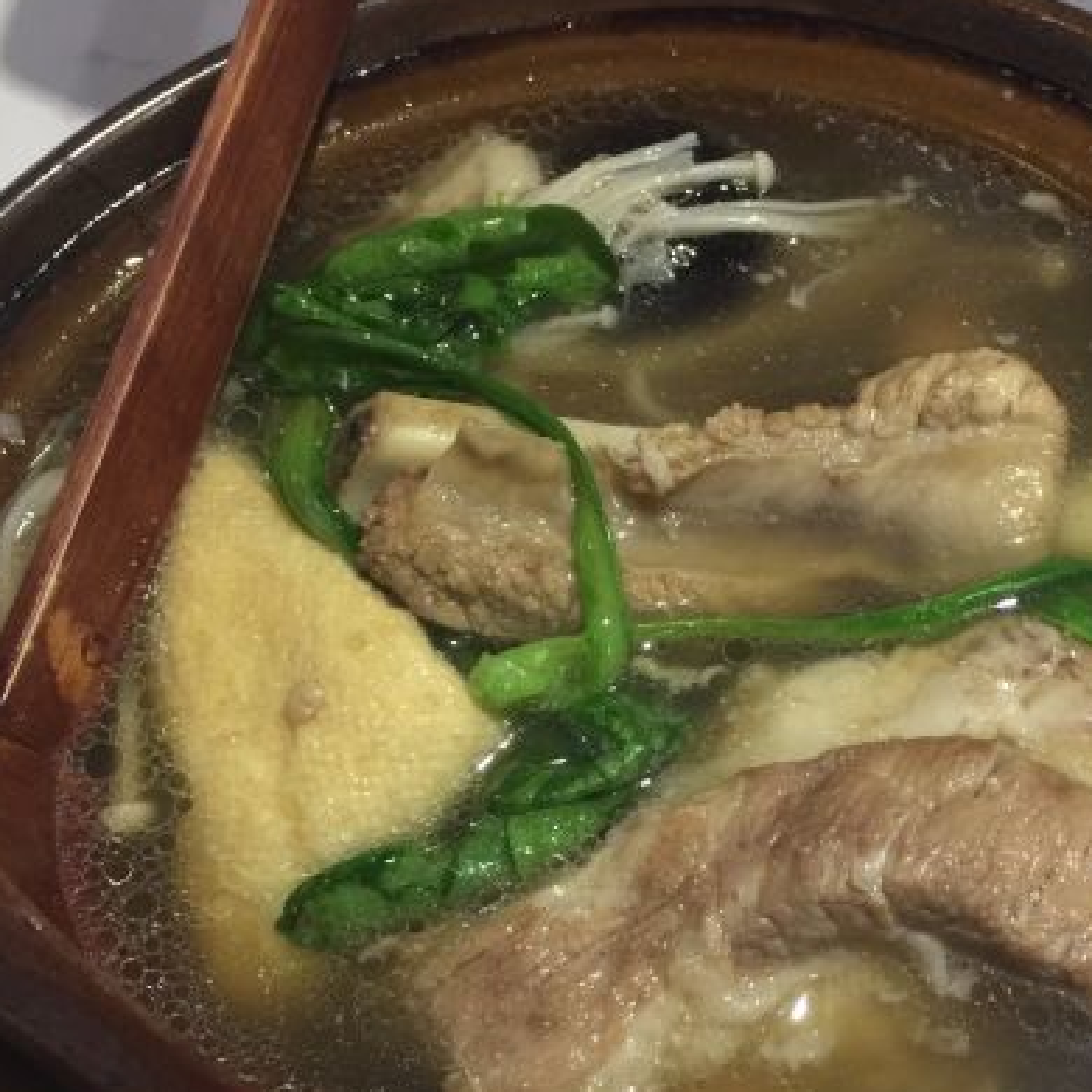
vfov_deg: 36.6
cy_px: 678
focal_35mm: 46
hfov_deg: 36.5
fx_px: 1642
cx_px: 701
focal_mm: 4.15
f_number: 2.2
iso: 100
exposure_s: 1/10
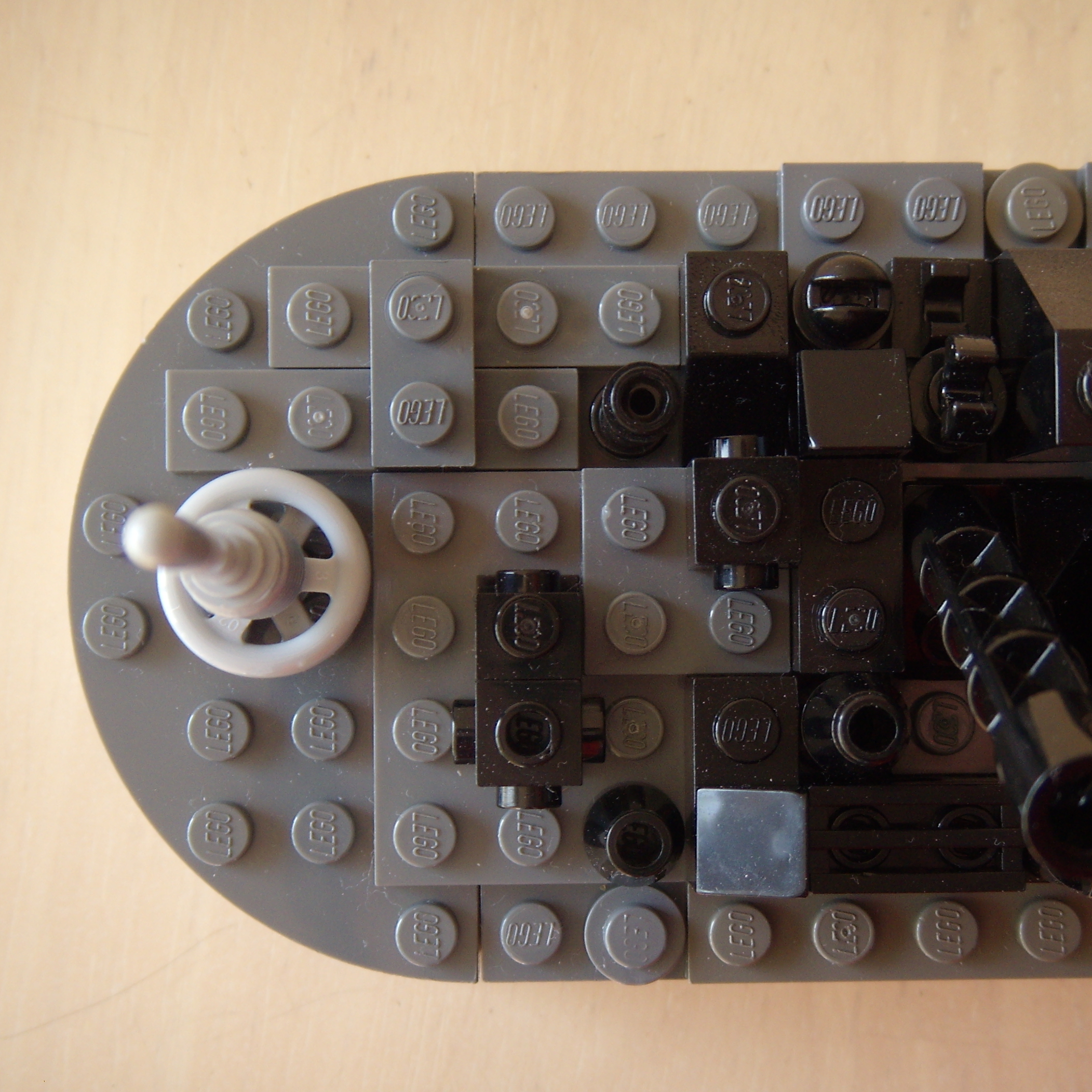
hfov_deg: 24.3
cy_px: 547
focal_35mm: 71
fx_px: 2534
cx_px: 639
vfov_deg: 24.3
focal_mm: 10
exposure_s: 1/32.2
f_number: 3.8
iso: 64
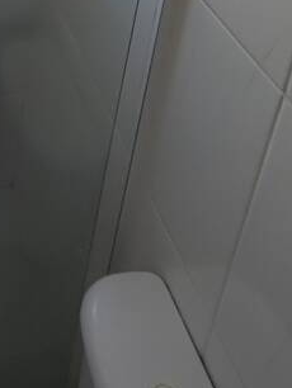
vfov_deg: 27.6
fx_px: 595
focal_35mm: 53
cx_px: -65
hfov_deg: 24.7
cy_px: -160
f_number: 2.2
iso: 51
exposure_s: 1/120
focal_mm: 1.65
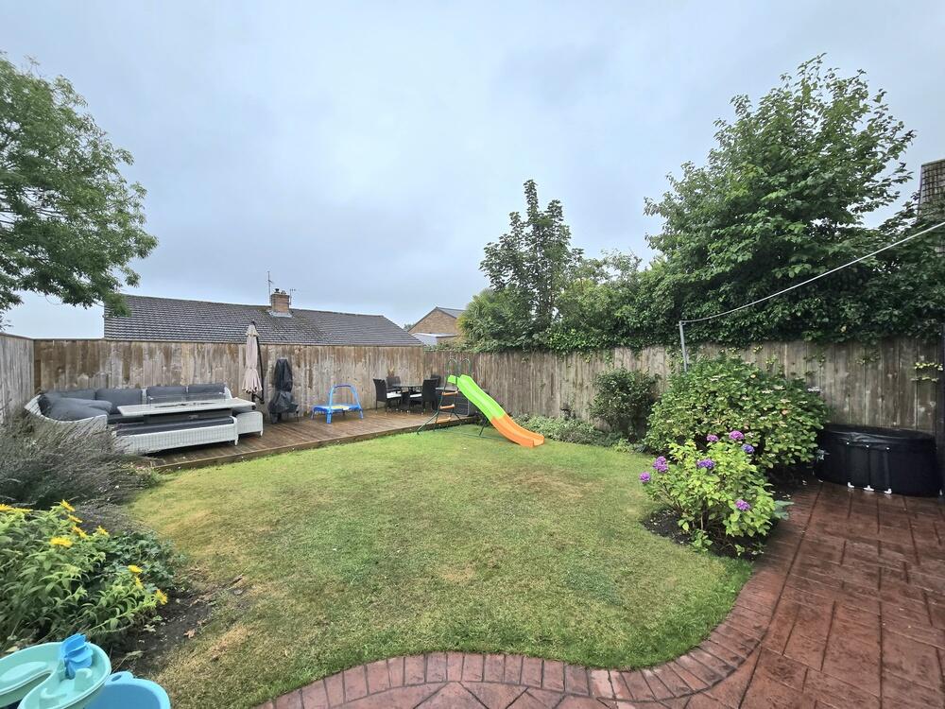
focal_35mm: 13
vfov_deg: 89.9
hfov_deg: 106.2
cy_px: 354
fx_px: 355
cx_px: 472
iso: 50
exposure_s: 1/588
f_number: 2.2
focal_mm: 2.2
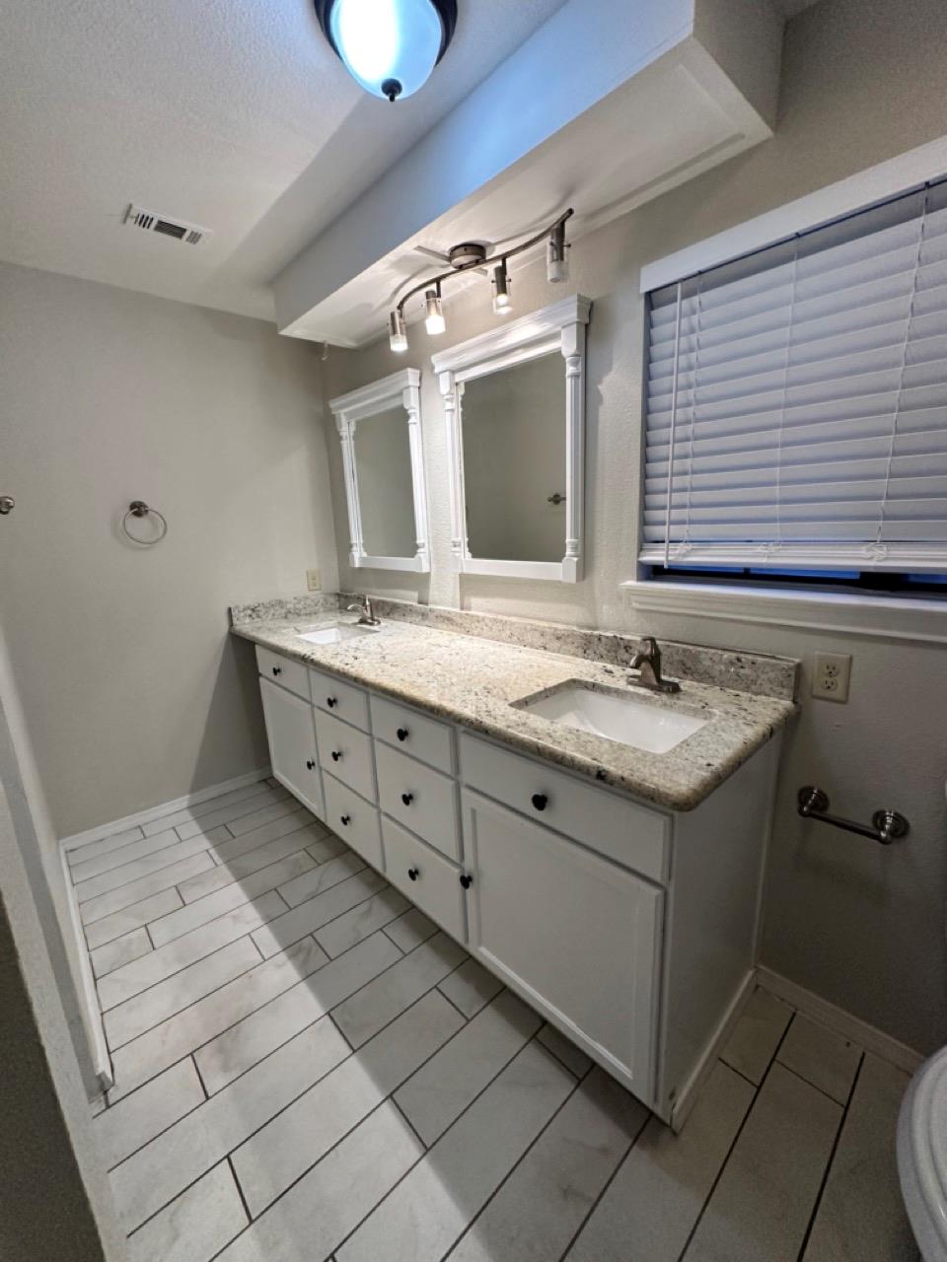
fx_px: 511
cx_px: 474
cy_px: 631
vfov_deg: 102.1
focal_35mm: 14
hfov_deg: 85.7
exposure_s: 1/120
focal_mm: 2.22
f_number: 2.2
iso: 200
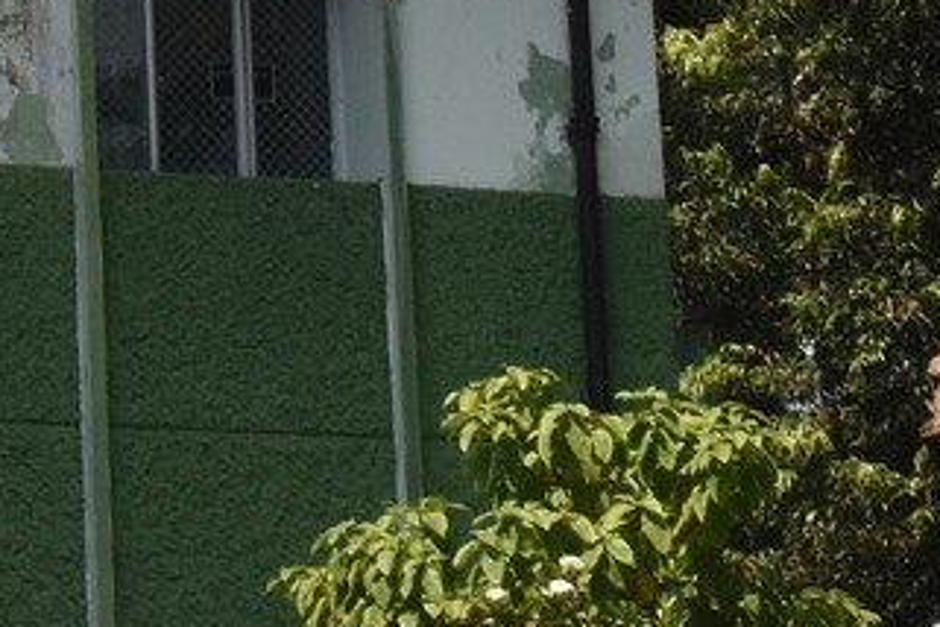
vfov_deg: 6.1
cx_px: -1113
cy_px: -888
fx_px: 5613
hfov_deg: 8.9
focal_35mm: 215
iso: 200
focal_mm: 24
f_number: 9
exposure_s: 1/320
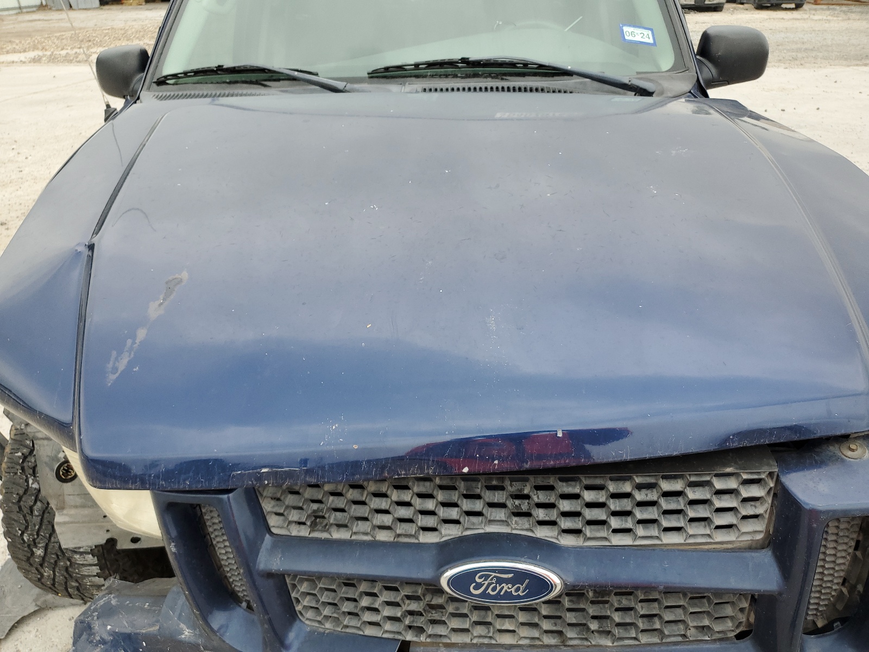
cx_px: 434
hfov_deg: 67.3
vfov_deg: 53.1
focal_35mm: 26
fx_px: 653
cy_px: 326
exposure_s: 1/455
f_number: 1.5
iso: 50
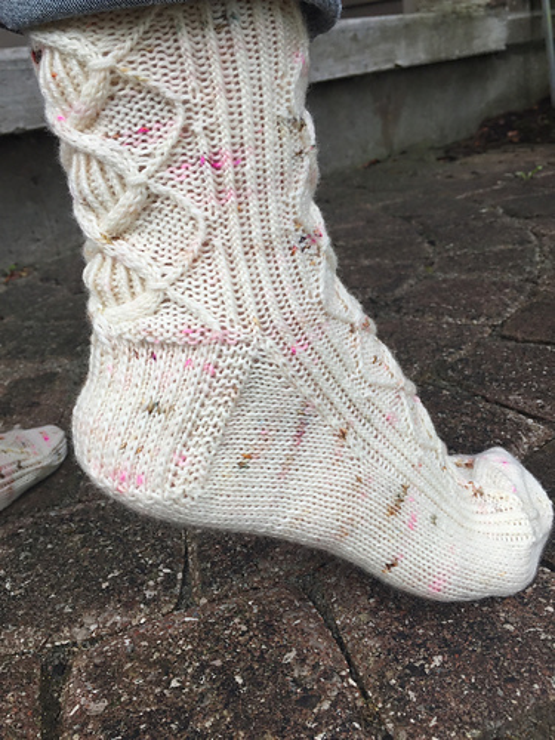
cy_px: 370
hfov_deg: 48.2
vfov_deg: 61.7
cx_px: 278
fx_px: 620
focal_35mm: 29
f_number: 2.2
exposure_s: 1/534
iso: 32
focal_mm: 4.15
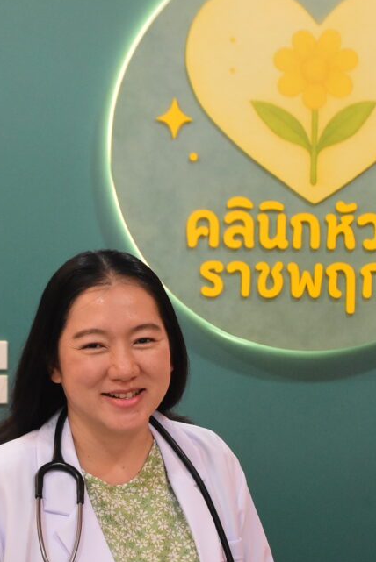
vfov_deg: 18.0
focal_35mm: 113
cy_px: 387
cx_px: 228
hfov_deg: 12.1
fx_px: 1768
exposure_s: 1/60
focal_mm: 42
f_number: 8
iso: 3200
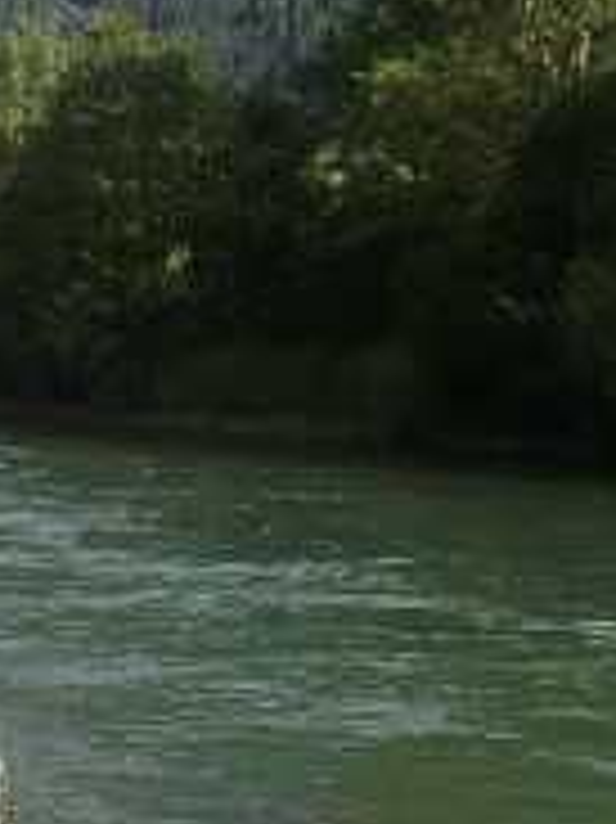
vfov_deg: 21.0
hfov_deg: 15.3
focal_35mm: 93
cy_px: 576
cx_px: -126
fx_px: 2209
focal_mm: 6.3
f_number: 4.4
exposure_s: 1/250
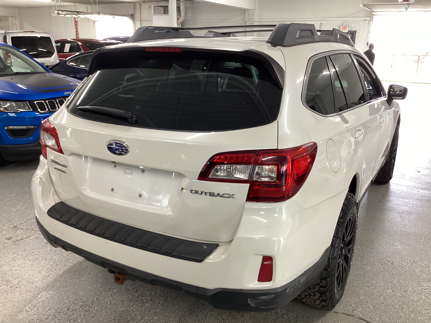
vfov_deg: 45.4
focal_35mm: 31
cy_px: 162
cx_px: 216
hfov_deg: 58.4
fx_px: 386
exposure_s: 1/50
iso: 125
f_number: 2.4
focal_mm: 3.3
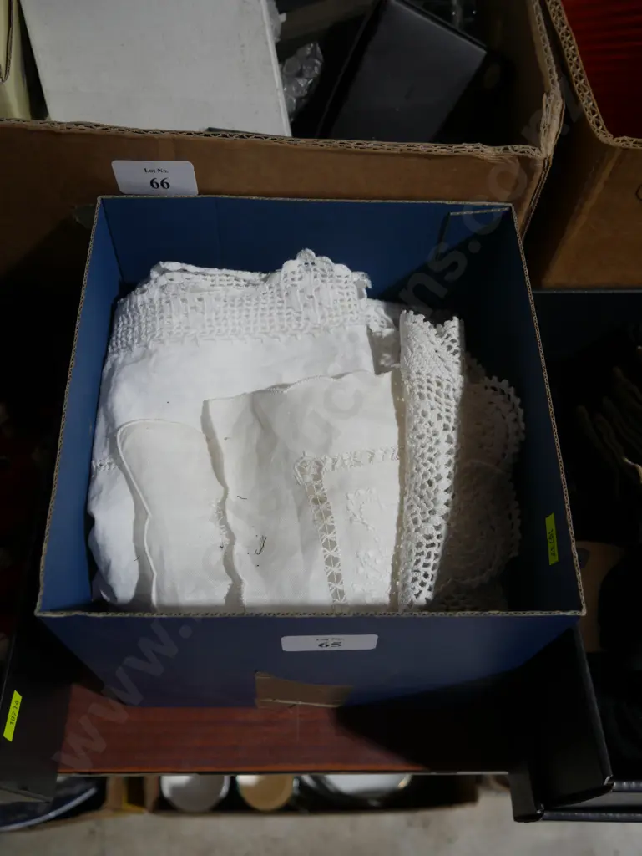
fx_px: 791
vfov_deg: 56.8
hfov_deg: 44.2
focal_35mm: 32
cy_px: 428
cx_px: 321
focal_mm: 16
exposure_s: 1/60
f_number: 3.6
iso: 200
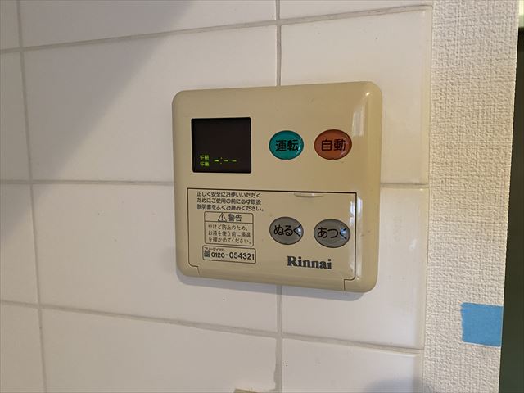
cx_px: 262
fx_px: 394
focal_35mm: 26
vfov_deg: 53.1
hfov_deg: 67.3
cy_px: 196
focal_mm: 4.25
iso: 160
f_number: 1.8
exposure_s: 1/50
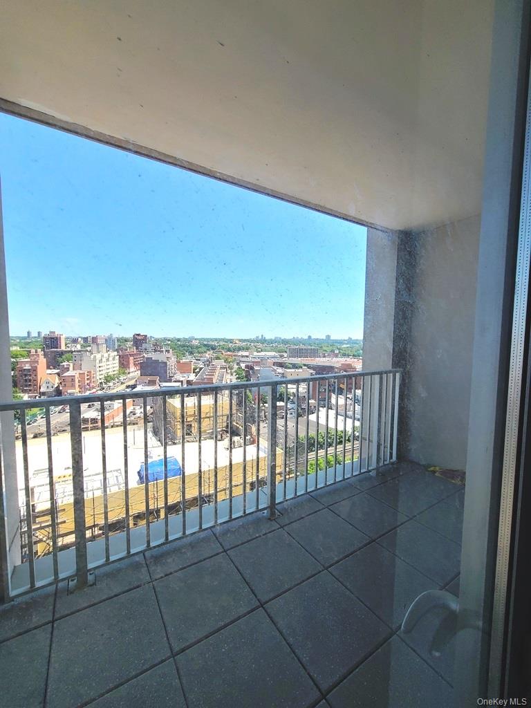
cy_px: 354
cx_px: 266
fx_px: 266
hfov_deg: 89.9
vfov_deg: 106.2
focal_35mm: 13
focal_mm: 2.2
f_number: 2.2
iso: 50
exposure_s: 1/1087
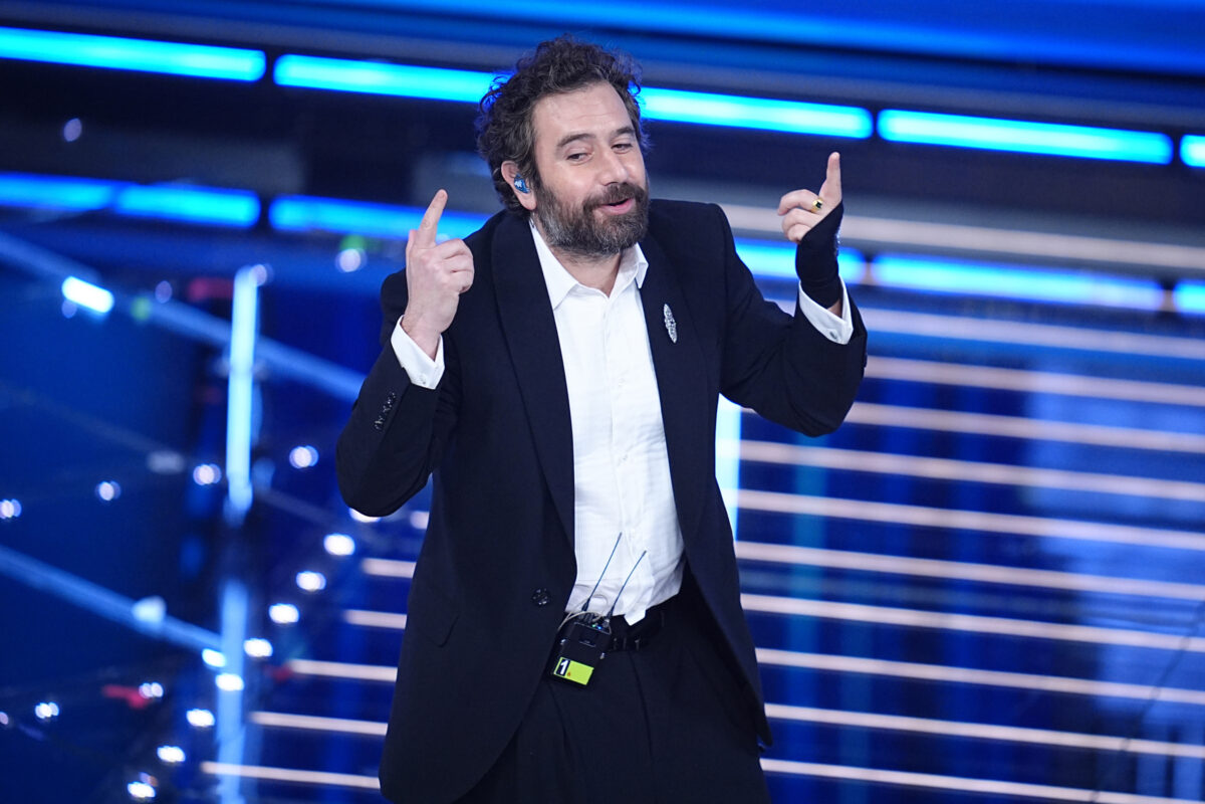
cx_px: 602
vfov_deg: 3.4
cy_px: 402
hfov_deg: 5.2
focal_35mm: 400
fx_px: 13388
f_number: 2.8
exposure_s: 1/400
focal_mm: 400
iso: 3200
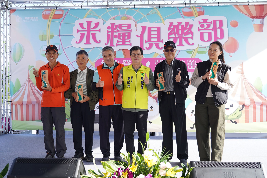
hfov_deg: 51.9
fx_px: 274
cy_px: 91
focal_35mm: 37
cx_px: 133
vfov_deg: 35.9
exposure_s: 1/250
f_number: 4
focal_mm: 36
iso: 125
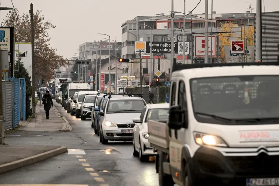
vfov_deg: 6.9
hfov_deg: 10.3
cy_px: 93
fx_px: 1550
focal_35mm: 200
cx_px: 140
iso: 1600
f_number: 5.6
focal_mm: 200
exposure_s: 1/1600
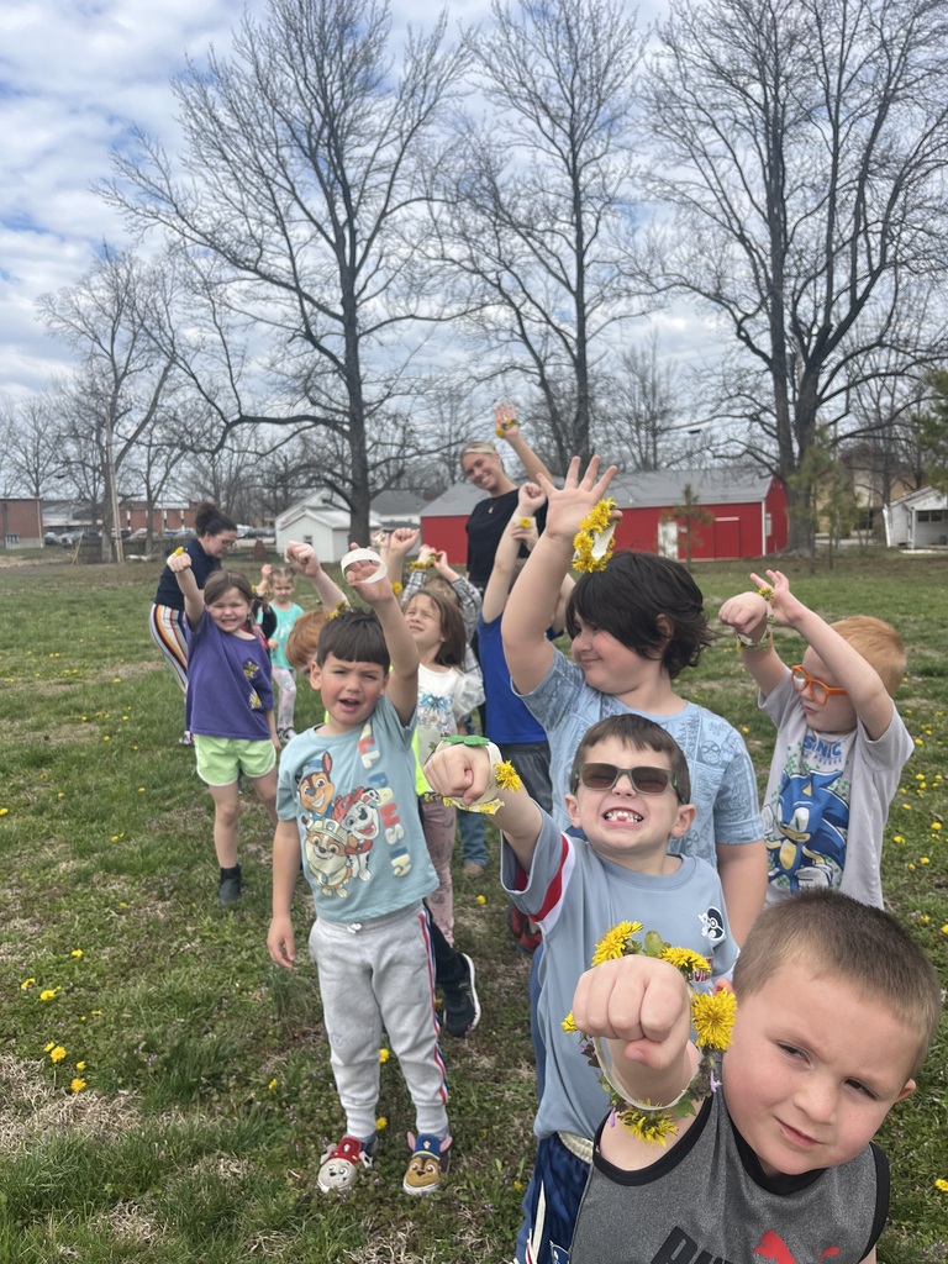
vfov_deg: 67.3
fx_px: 949
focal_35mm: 26
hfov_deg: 53.1
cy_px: 632
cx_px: 474
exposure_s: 1/2268
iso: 50
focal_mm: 5.1
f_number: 1.6
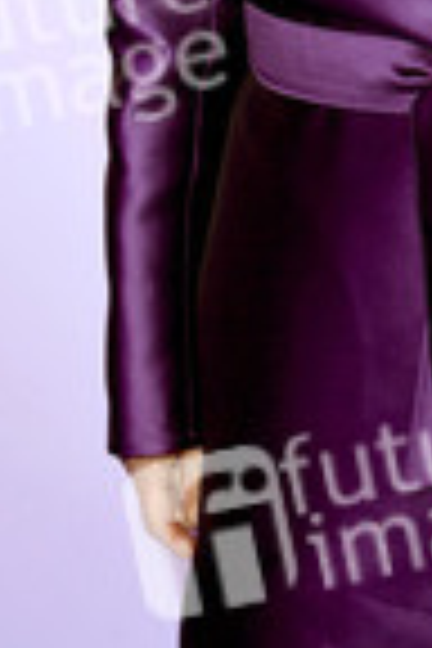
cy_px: -162
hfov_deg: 7.5
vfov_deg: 11.1
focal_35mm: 181
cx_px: 486
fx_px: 3258
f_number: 5.6
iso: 500
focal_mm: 65
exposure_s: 1/250
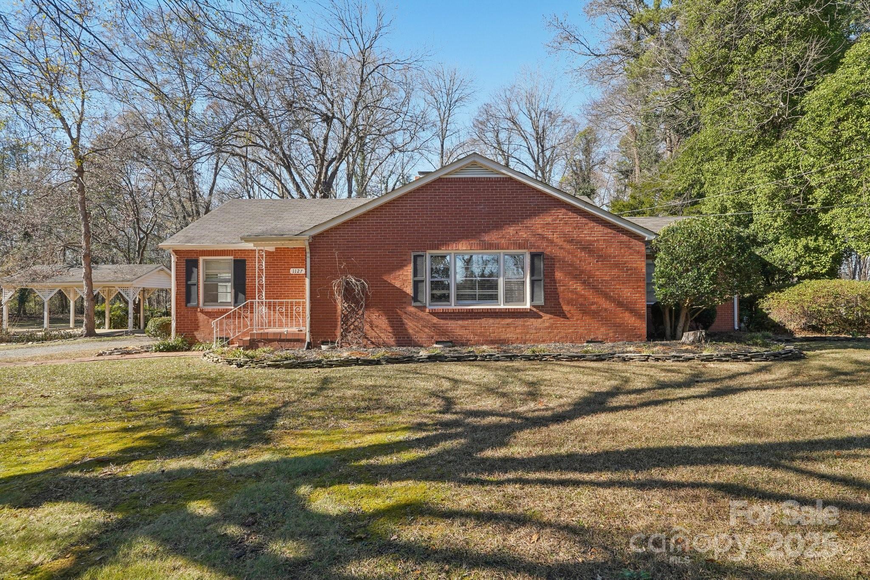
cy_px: 290
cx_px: 435
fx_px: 507
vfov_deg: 59.5
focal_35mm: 21
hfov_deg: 81.2
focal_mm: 14
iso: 100
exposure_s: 1/30
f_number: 8
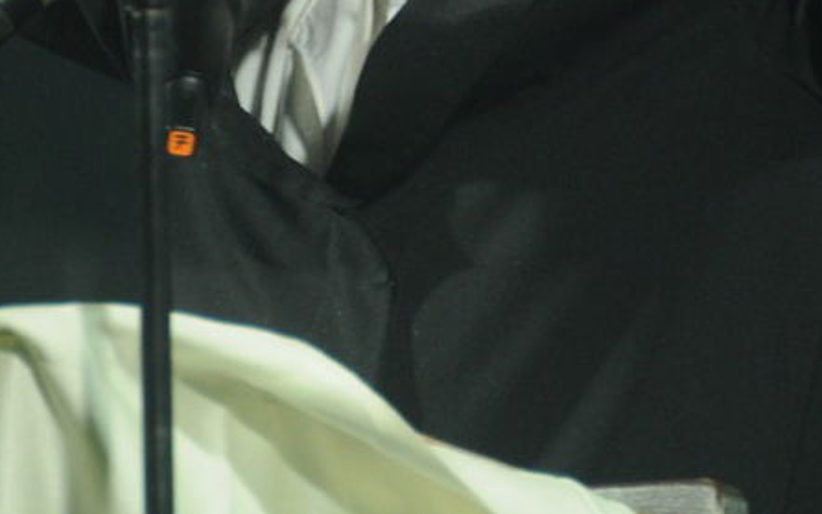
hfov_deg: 3.2
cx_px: 511
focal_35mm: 647
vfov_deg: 2.0
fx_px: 14489
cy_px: -341
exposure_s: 1/40
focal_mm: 135
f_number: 5.6
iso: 640
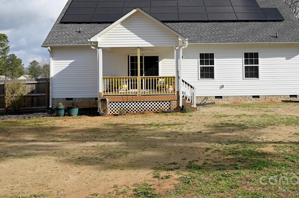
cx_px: 165
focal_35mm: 41
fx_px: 340
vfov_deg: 32.2
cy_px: 58
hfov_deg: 47.4
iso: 100
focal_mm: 29
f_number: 8
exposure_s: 1/400
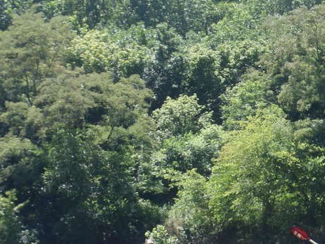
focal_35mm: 216
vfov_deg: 6.9
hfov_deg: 9.1
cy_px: 207
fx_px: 2028
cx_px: 274
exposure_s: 1/100
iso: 64
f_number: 5.1
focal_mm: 18.2
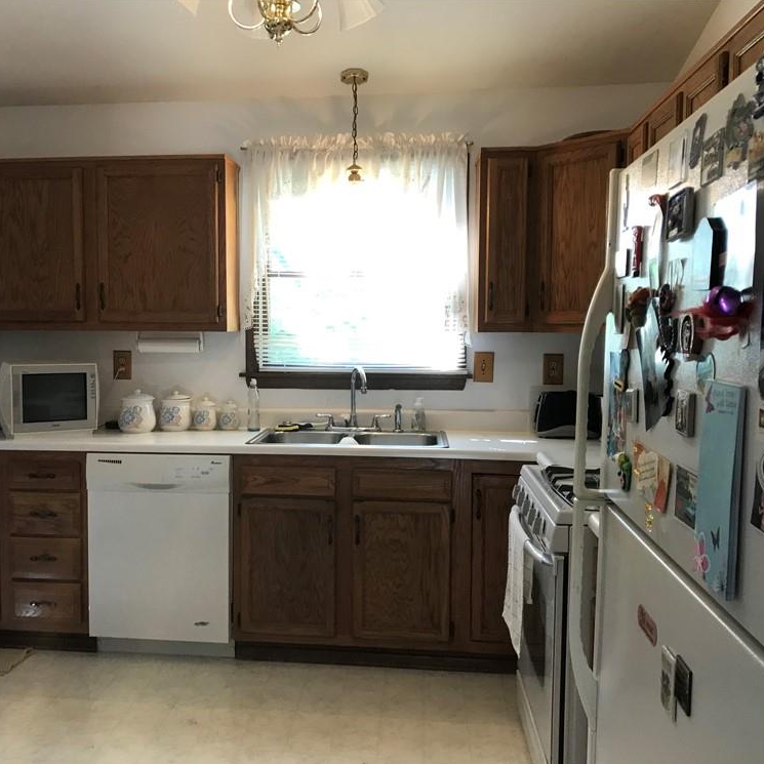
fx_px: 849
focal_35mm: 34
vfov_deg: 48.4
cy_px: 391
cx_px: 317
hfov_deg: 48.2
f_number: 1.8
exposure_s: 1/30
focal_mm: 3.99
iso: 32
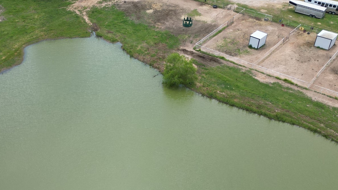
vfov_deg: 27.3
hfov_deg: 48.1
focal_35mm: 42
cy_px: 174
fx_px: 376
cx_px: 137
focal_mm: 6.72
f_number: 1.7
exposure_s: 1/1500
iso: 100
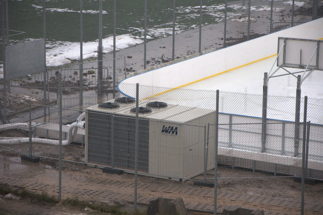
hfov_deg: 13.0
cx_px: 162
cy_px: 108
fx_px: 1413
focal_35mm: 158
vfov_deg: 8.7
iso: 500
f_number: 5.6
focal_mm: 105
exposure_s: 1/400
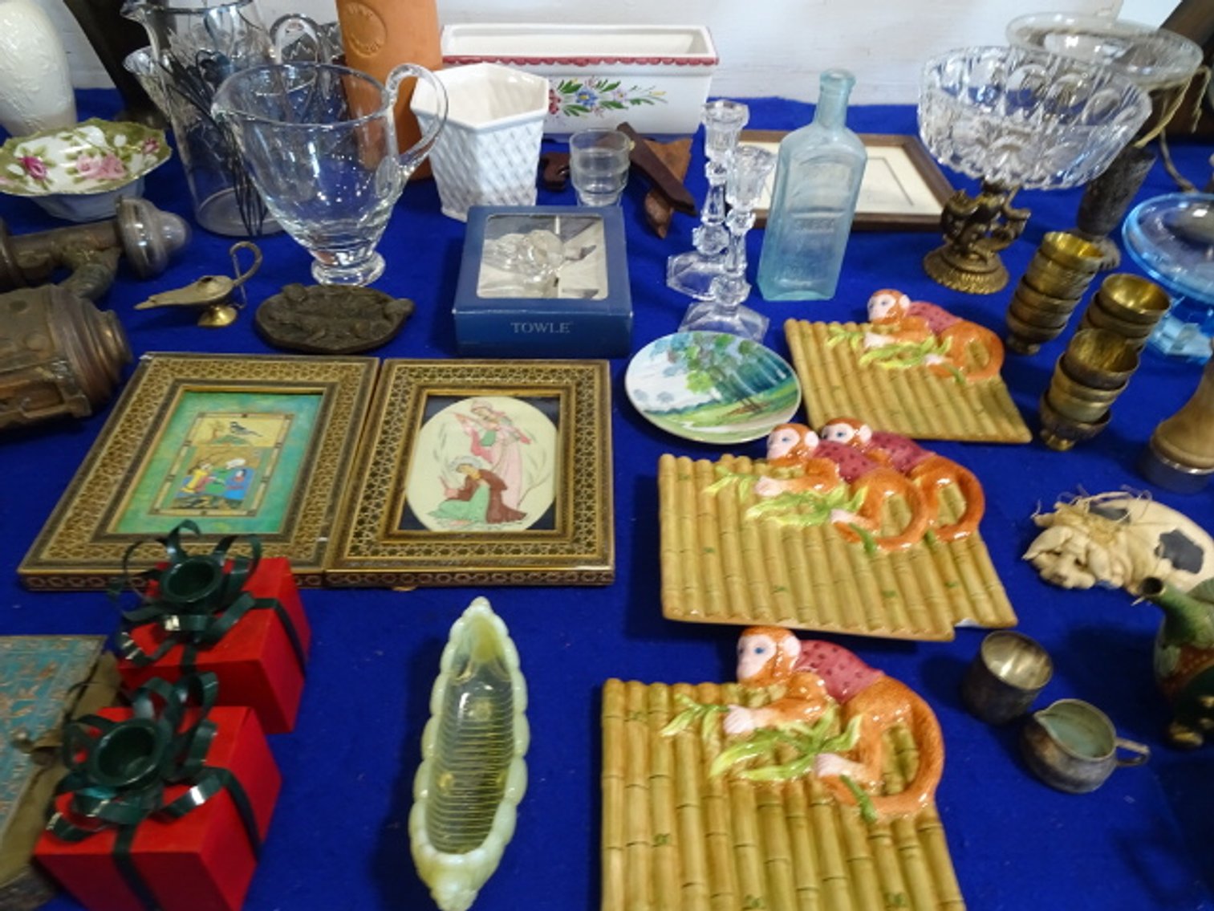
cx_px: 607
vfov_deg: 56.8
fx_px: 842
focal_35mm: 24
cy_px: 456
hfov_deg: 71.6
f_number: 3.5
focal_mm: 4.1
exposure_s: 1/30
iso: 320
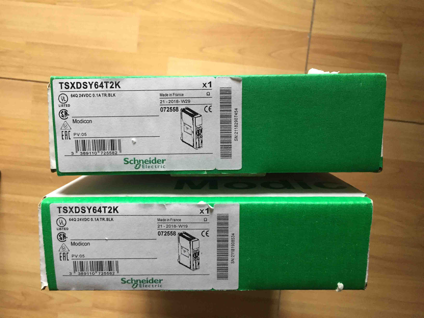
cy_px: 159
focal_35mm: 29
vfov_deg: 48.2
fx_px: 355
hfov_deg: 61.7
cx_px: 212
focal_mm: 4.15
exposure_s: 1/33
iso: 200
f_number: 2.2
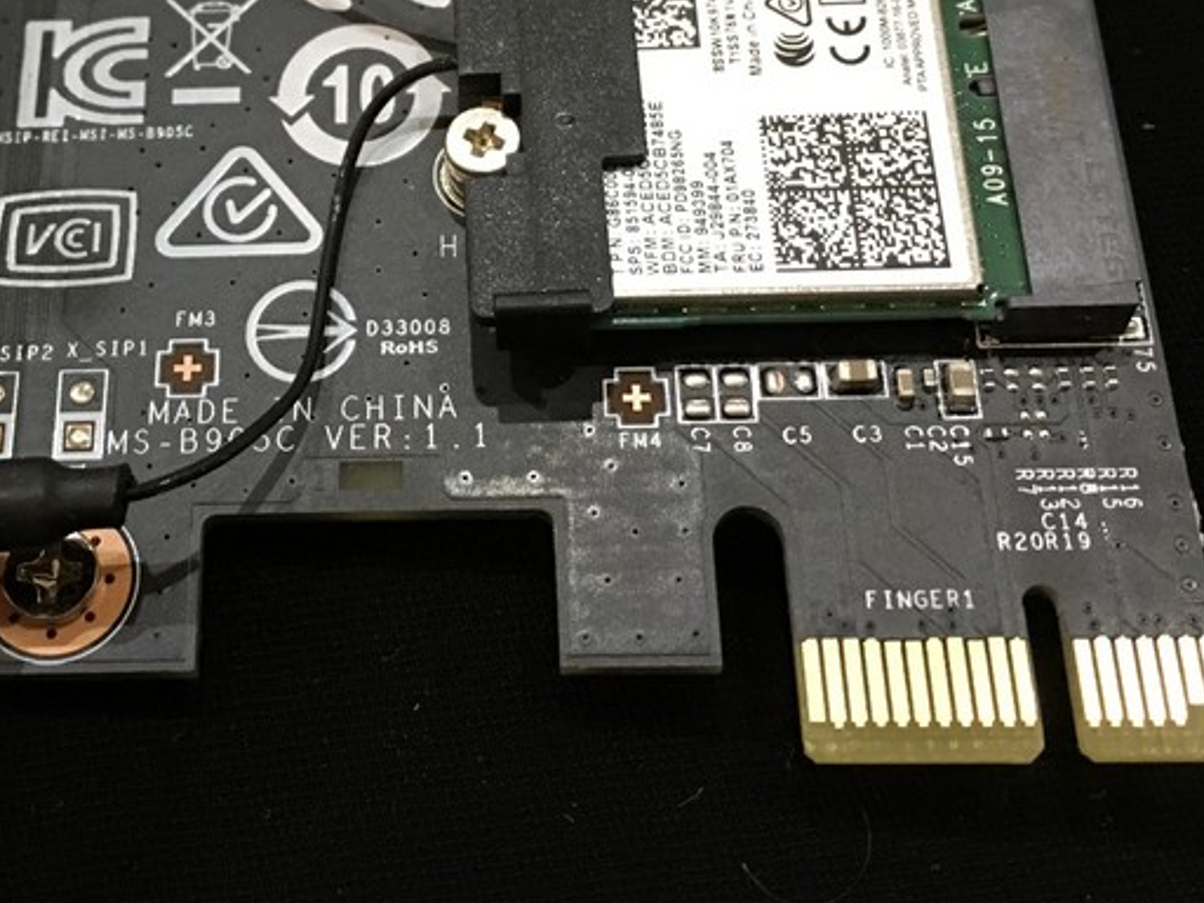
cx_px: 327
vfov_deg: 24.7
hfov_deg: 32.7
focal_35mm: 58
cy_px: 146
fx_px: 2017
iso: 125
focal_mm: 4.15
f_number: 2.2
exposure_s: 1/8
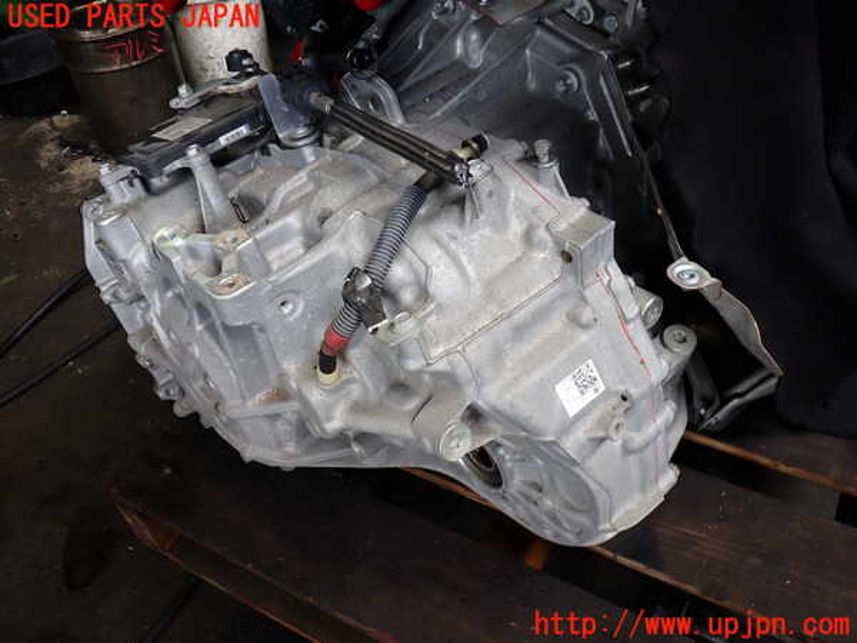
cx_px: 428
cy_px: 322
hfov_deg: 60.0
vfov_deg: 46.8
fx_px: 743
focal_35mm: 30
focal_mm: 5.4
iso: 200
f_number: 2.3
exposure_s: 1/125
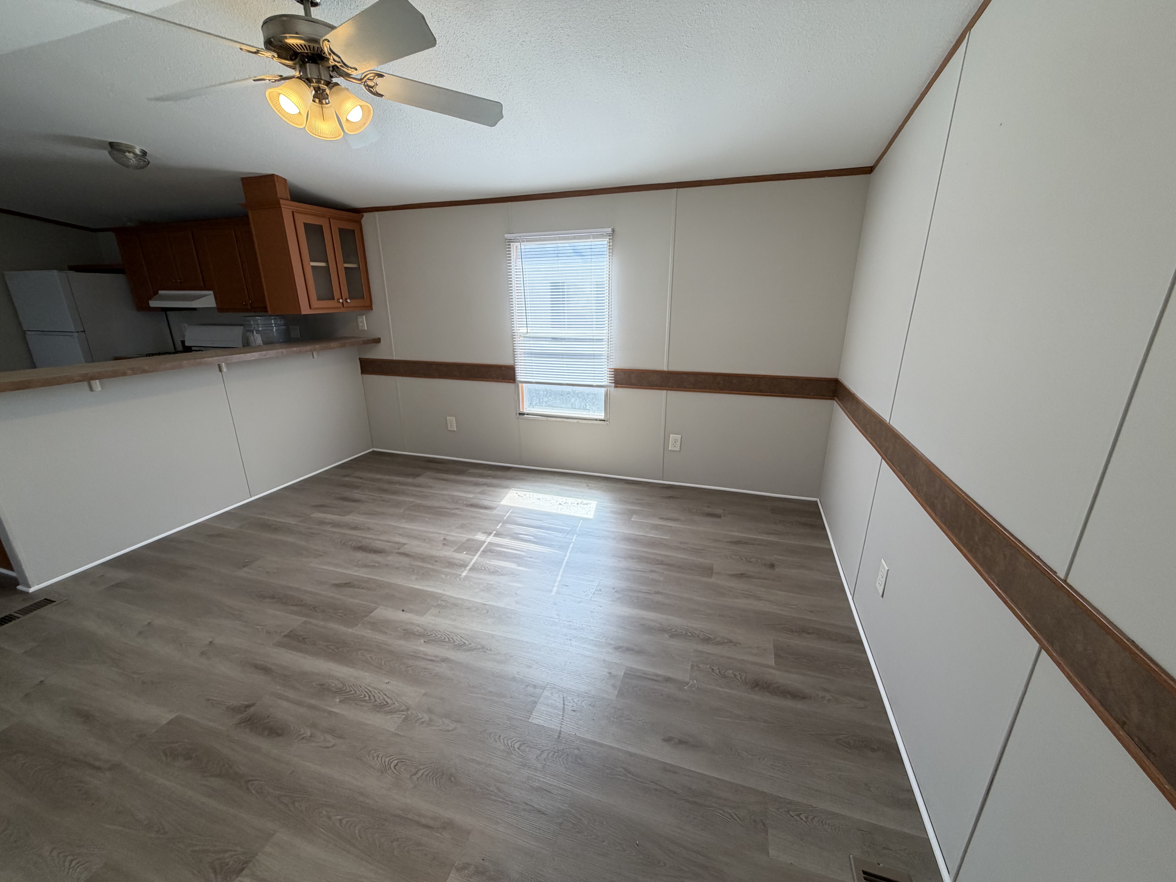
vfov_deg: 85.7
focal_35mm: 14
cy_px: 441
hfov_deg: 102.1
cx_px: 588
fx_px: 476
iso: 80
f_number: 2.2
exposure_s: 1/120
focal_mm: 2.22
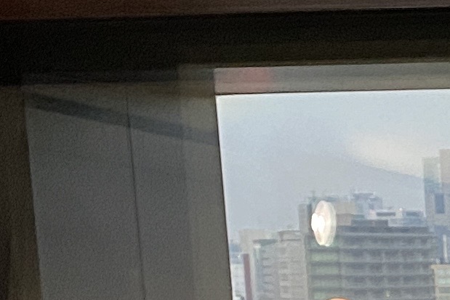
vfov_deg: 7.5
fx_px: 2200
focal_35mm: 176
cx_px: 1216
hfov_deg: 9.7
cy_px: 610
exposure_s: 1/50
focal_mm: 4.25
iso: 125
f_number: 1.8
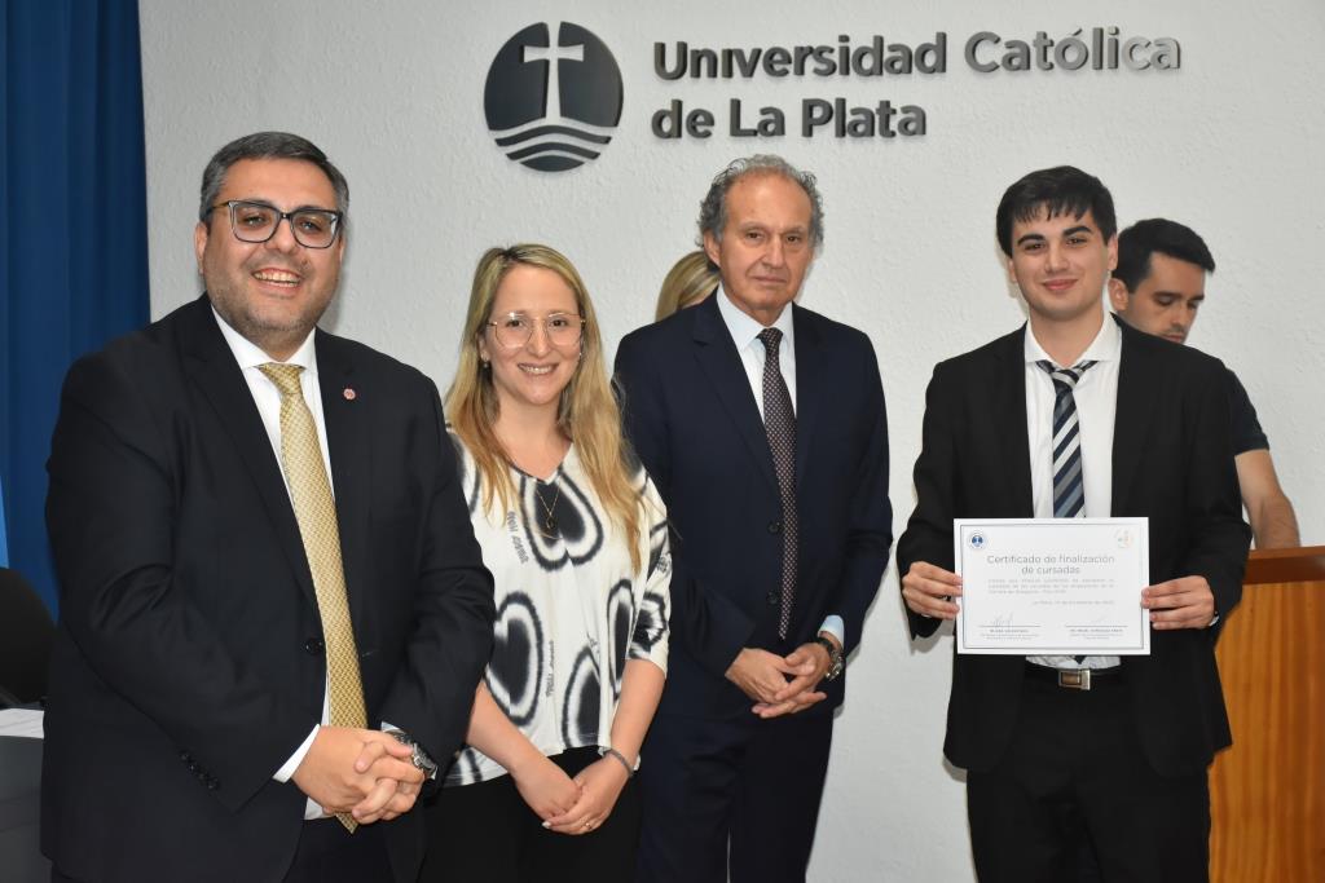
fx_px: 2761
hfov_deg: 27.0
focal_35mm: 75
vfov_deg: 18.2
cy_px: 442
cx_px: 662
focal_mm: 50
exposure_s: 1/100
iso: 1600
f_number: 5.6
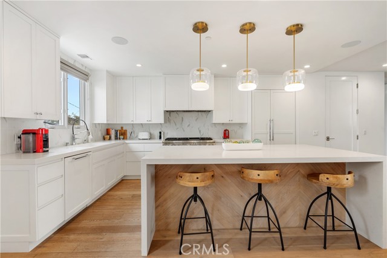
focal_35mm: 16
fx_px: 172
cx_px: 194
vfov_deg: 73.8
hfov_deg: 96.7
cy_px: 129
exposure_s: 1/2
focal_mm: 16
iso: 100
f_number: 8
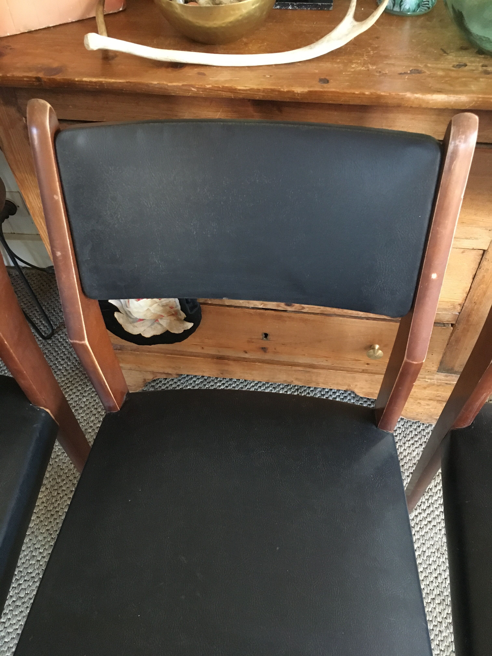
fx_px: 550
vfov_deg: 61.7
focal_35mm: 29
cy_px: 328
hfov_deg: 48.2
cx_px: 246
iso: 250
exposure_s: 1/17
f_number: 2.2
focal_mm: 4.15
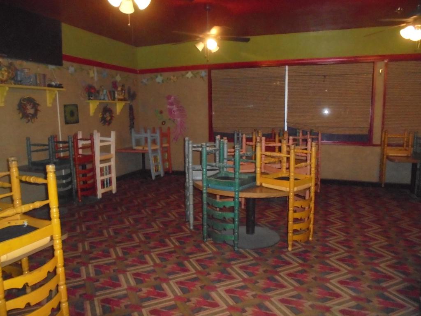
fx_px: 316
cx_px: 210
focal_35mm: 26
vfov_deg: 53.1
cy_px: 158
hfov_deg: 67.3
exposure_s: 1/30
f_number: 3.5
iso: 800
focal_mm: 4.6
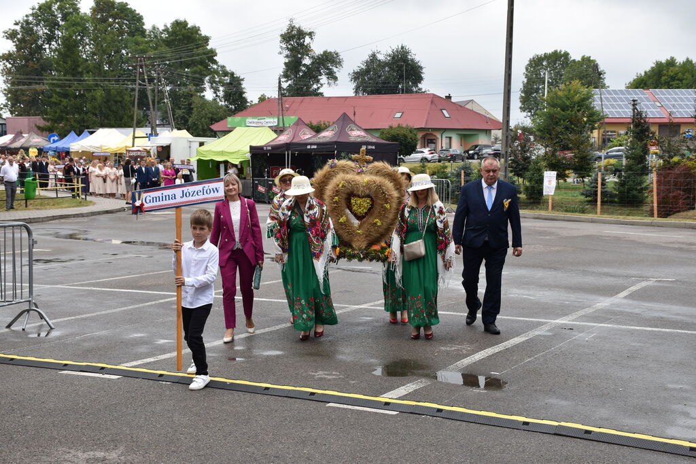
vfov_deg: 26.5
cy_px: 232
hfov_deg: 38.9
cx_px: 348
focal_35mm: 51
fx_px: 986
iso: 200
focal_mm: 34
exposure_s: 1/250
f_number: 8
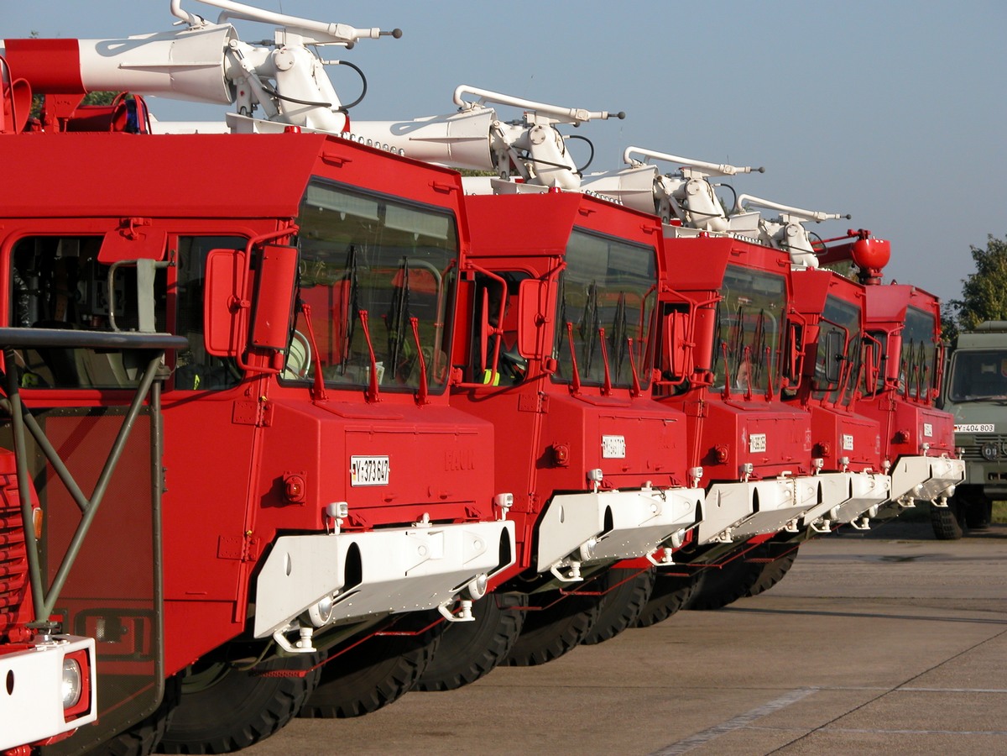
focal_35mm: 136
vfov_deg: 10.9
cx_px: 504
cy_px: 378
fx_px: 3956
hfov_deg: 14.5
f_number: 5.4
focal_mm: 34.7
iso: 100
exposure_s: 1/425
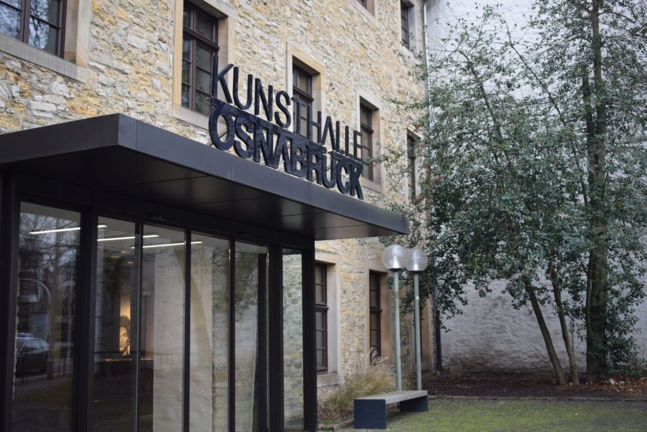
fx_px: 755
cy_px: 216
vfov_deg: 31.9
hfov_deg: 46.4
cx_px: 324
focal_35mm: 42
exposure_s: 1/60
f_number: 4.2
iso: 400
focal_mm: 28
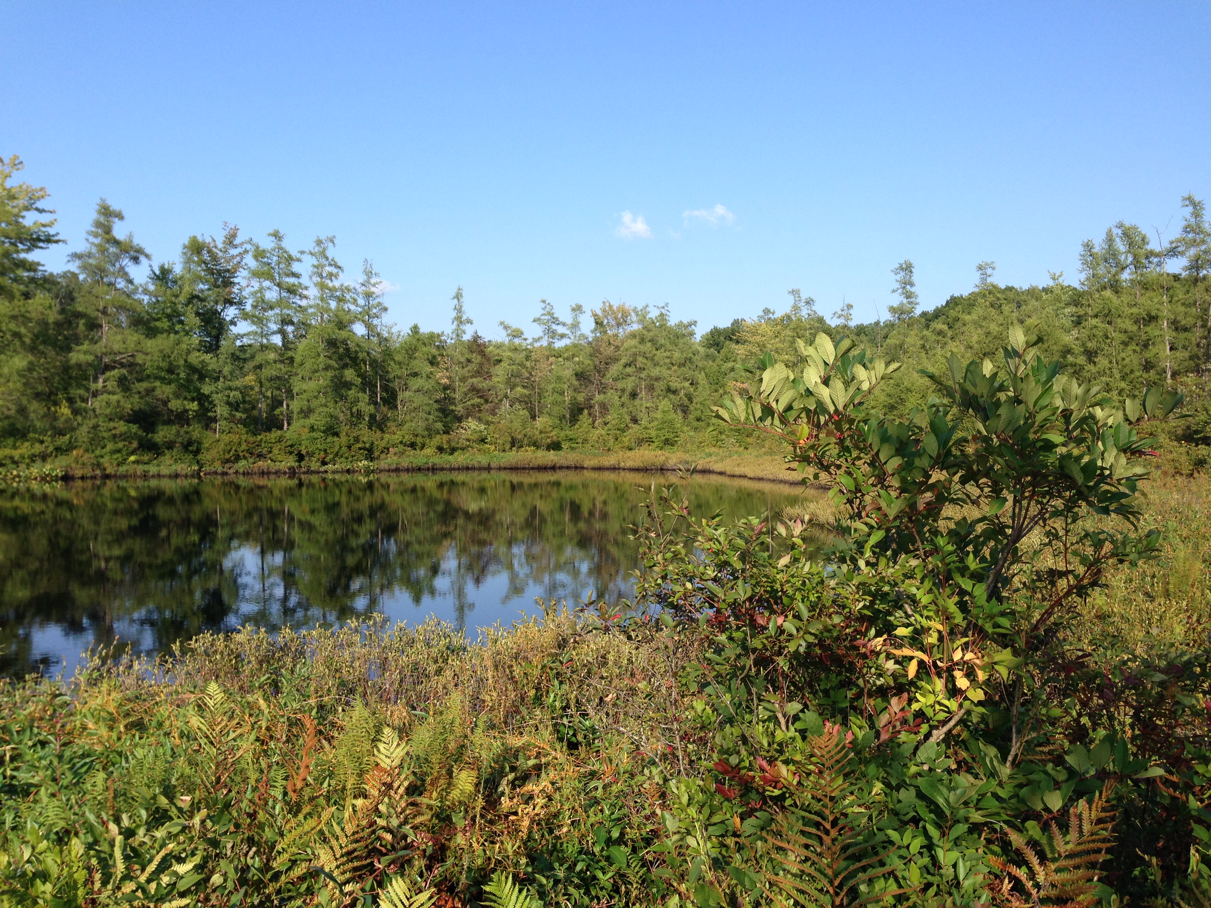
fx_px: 1154
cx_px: 606
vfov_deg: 42.9
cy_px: 454
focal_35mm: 33
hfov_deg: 55.4
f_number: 2.4
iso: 50
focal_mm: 4.12
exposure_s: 1/797
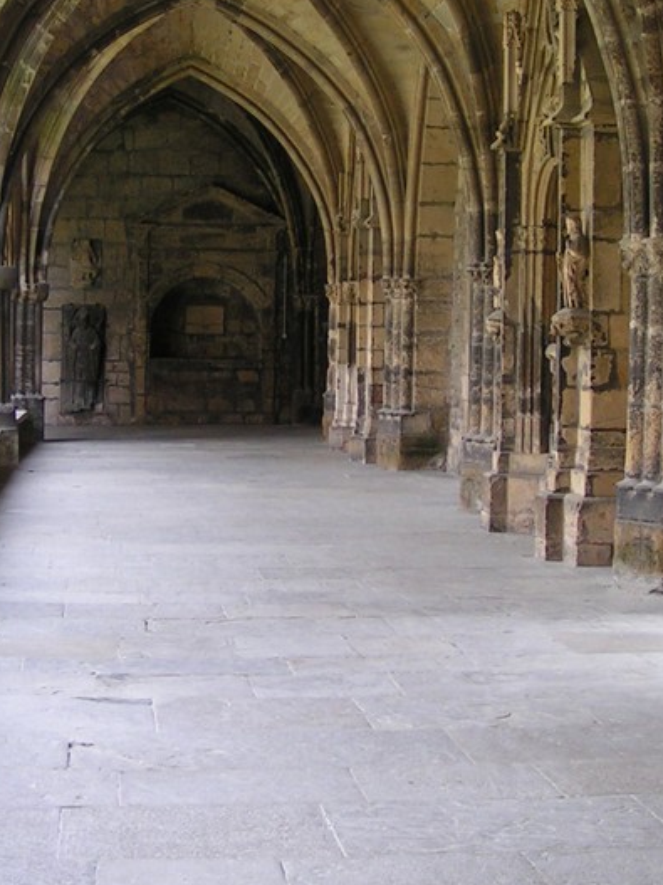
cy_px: 318
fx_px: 1967
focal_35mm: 77
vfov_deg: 25.2
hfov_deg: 19.1
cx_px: 287
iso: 50
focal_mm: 5.8
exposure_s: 1/50
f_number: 3.2
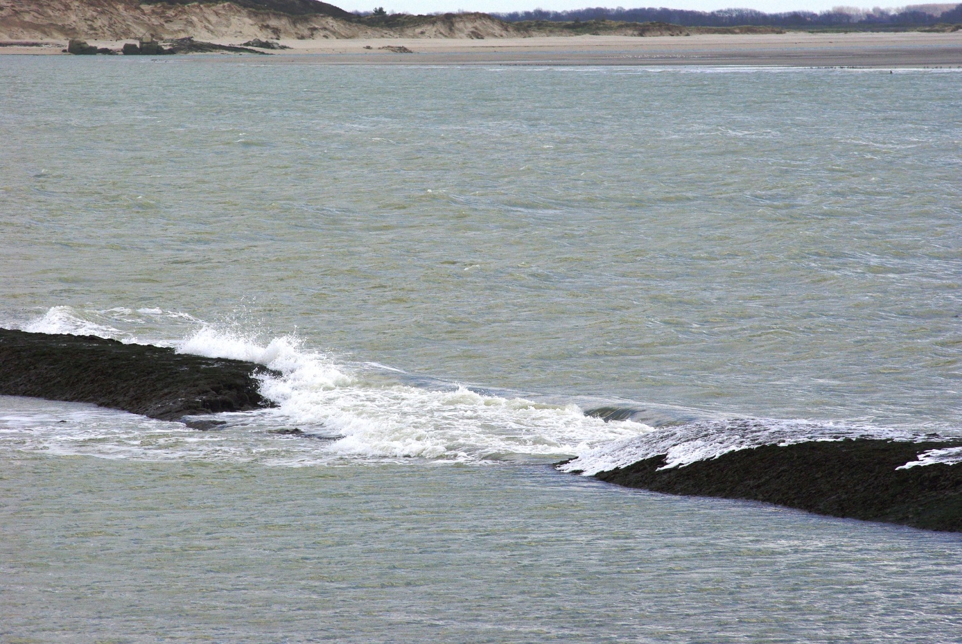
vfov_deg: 4.8
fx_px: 7625
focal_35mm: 285
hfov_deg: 7.2
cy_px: 322
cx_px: 481
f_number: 8
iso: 400
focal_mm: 190
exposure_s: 1/1000
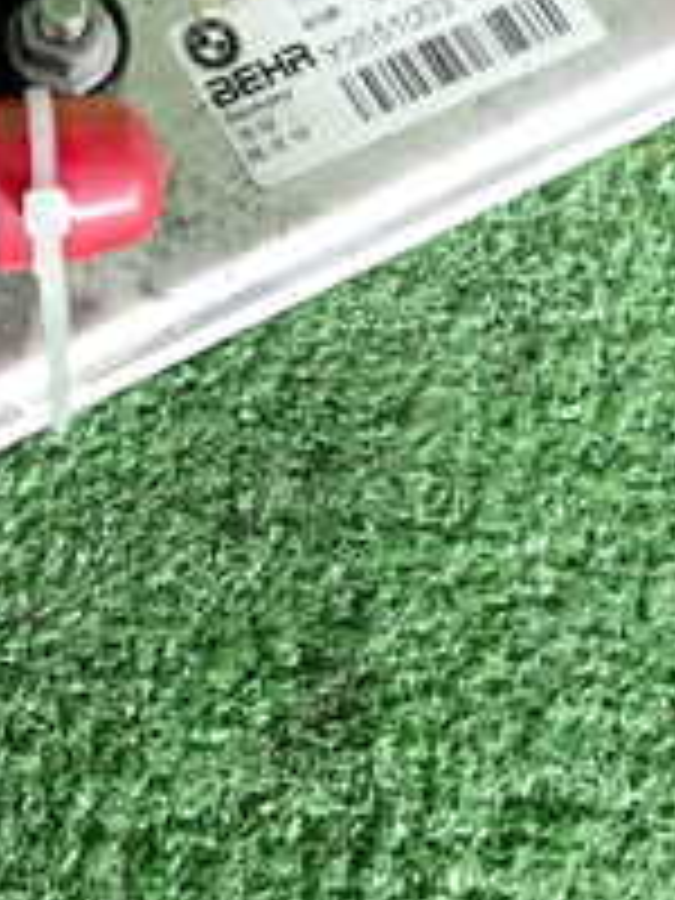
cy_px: 148
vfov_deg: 25.4
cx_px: 27
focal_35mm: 75
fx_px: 1950
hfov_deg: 19.2
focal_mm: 4.5
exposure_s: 1/30
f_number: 2
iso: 320
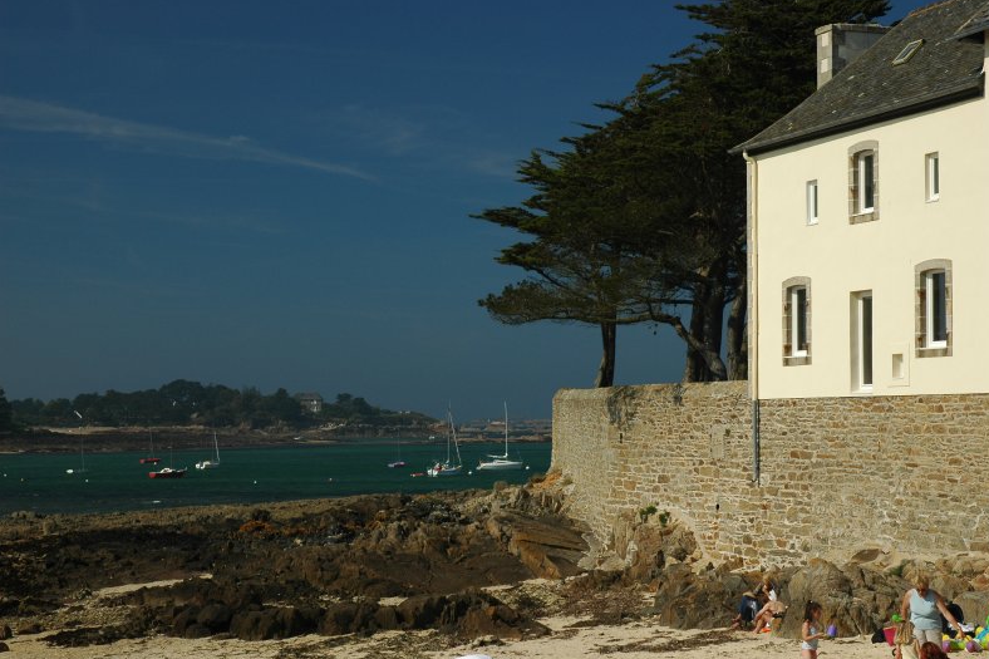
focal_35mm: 70
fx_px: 1923
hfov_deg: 28.8
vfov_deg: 19.4
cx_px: 501
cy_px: 330
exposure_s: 1/160
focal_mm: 46
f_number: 10
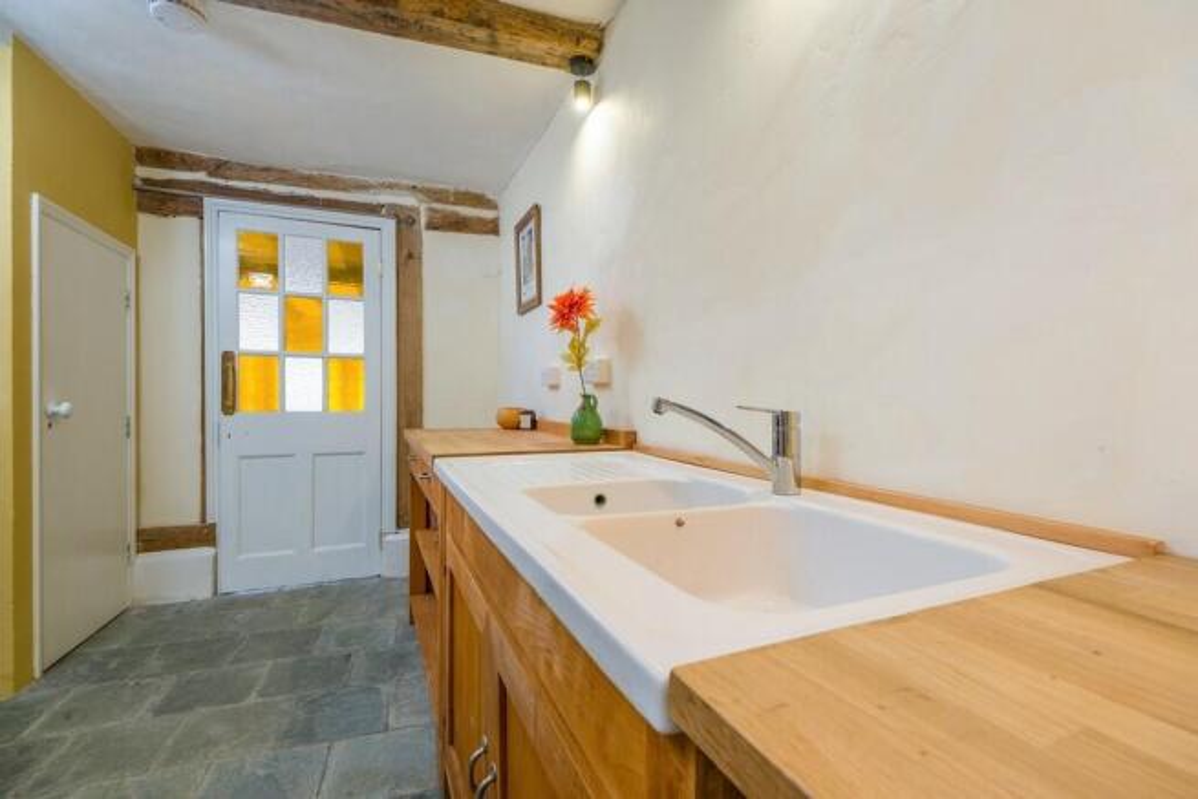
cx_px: 599
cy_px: 400
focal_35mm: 15
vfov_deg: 77.4
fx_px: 499
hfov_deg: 100.4
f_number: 7.1
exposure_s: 1/4
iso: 160
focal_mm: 10.3
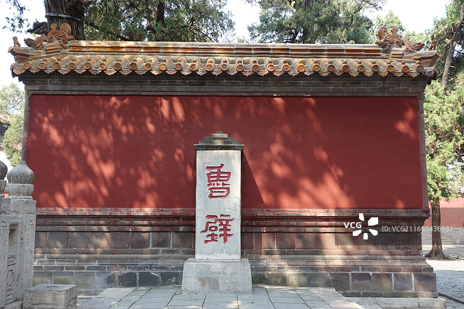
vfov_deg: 36.9
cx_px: 232
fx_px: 464
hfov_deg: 53.1
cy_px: 154
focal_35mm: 36
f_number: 4.5
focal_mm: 13.25
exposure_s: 1/100
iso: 125
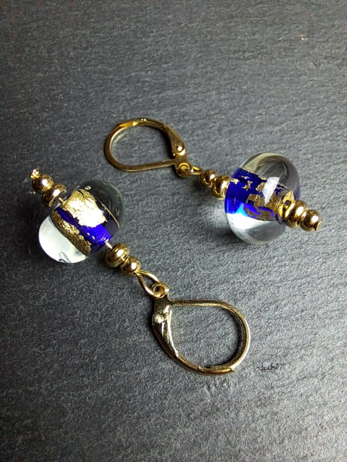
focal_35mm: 26
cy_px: 231
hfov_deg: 53.1
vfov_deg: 67.3
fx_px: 348
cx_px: 174
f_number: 2.4
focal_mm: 2.13
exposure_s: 1/33
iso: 100
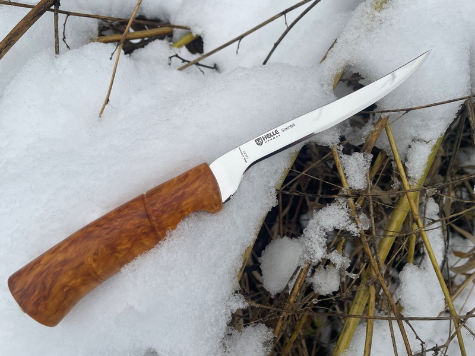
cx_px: 238
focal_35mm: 26
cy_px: 178
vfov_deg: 53.1
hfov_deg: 67.3
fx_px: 357
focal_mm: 4.2
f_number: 1.6
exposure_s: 1/355
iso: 32
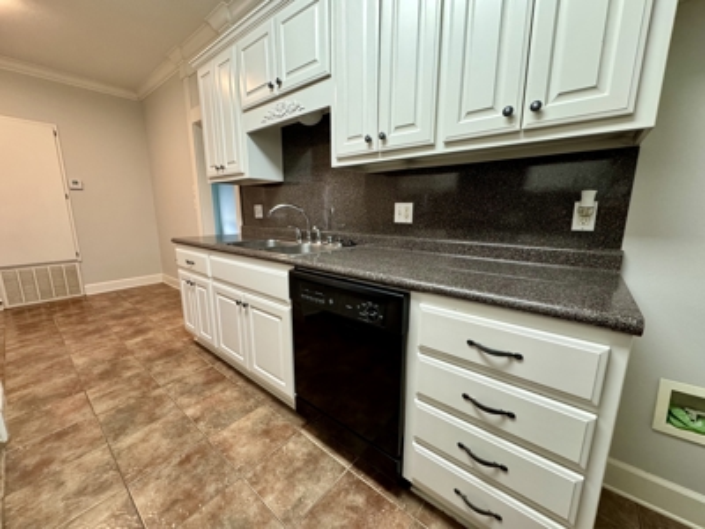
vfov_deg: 85.7
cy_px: 264
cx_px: 352
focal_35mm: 14
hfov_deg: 102.1
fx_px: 285
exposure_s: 1/60
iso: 400
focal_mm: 2.22
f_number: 2.2
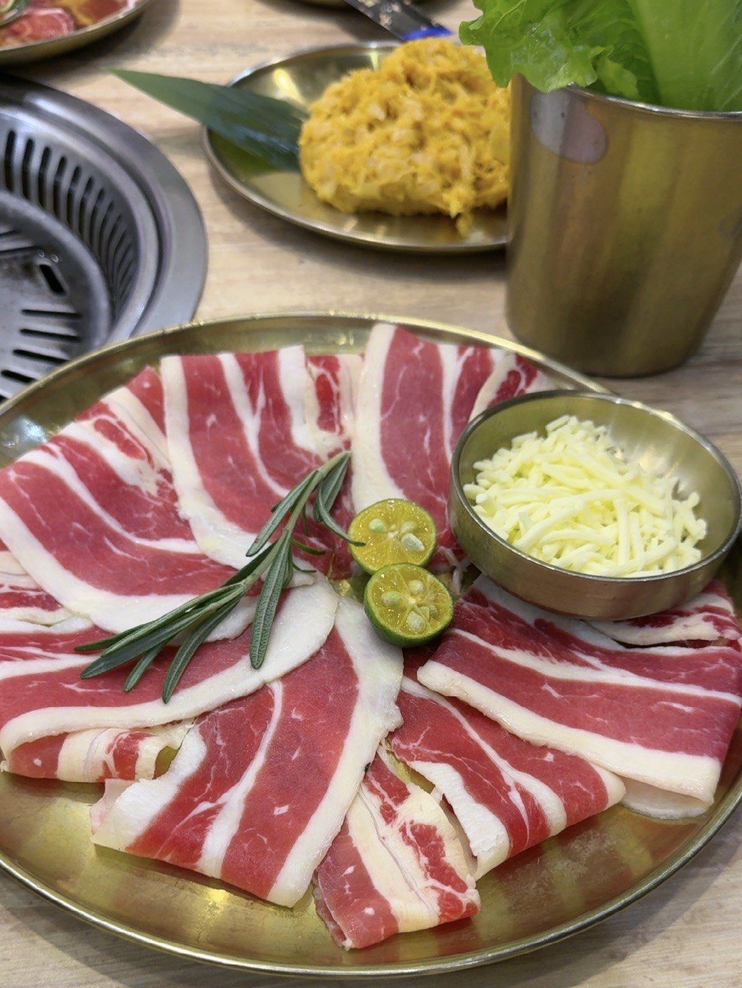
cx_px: 379
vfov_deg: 69.4
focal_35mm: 25
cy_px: 514
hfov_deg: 54.9
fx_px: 714
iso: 160
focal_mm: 6.76
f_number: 1.78
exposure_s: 1/50
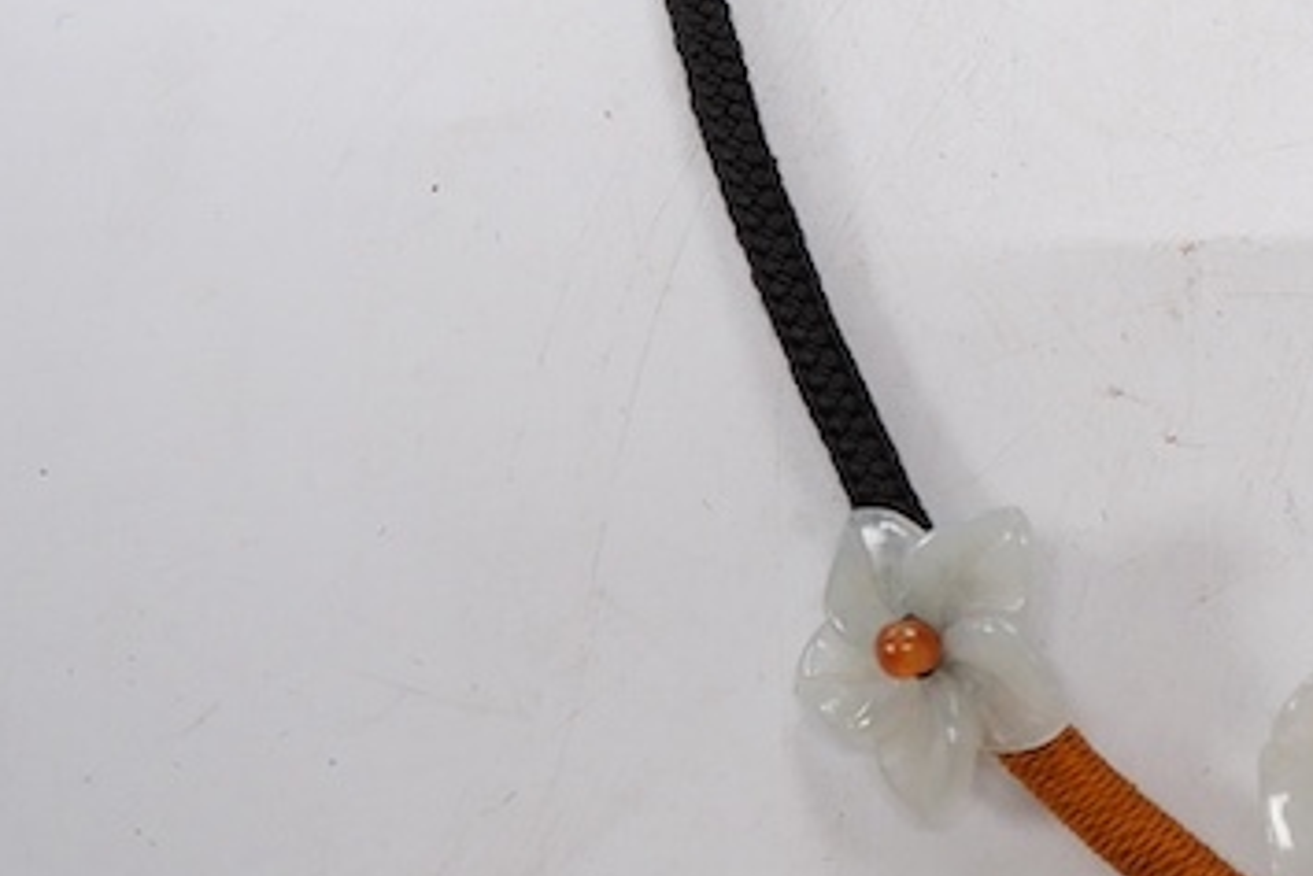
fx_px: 4159
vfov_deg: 12.0
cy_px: 181
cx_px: 1657
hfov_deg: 17.0
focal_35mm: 114
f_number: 10
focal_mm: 30
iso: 1250
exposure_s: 1/125
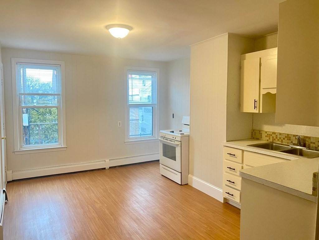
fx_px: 240
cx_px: 160
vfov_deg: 53.1
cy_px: 120
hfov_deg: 67.3
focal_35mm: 26
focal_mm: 4.25
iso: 250
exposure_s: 1/60
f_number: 1.8
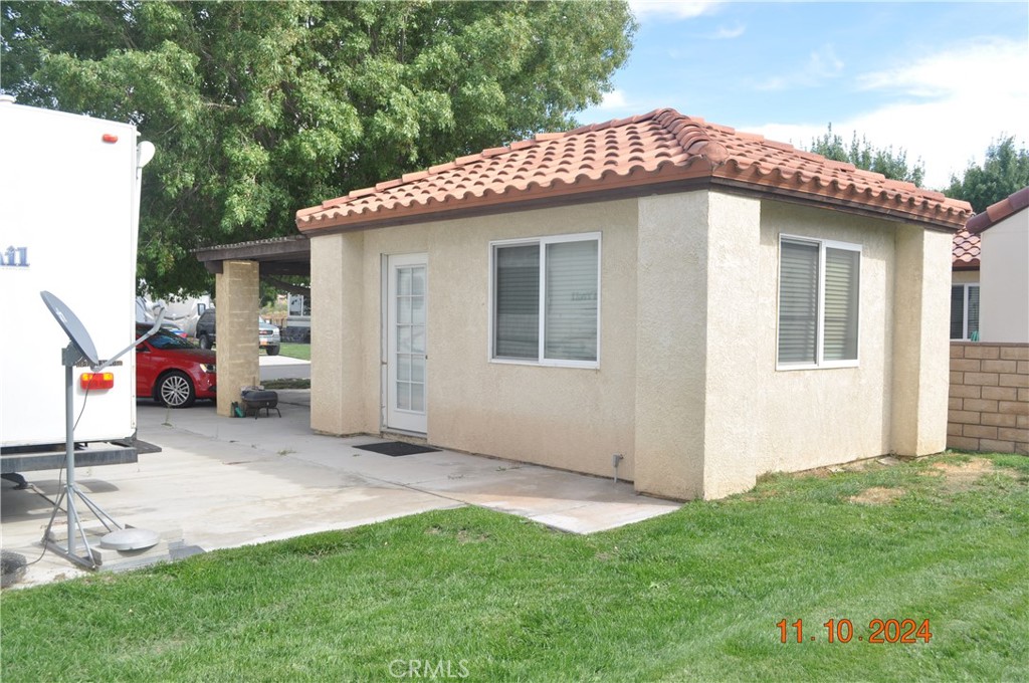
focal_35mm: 33
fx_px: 942
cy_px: 342
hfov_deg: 57.3
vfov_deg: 39.9
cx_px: 514
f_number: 7.1
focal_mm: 22
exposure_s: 1/200
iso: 220
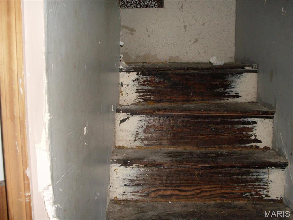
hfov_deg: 49.0
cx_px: 146
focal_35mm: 38
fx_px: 322
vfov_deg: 37.7
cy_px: 110
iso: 100
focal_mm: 6.3
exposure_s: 1/45
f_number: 2.8
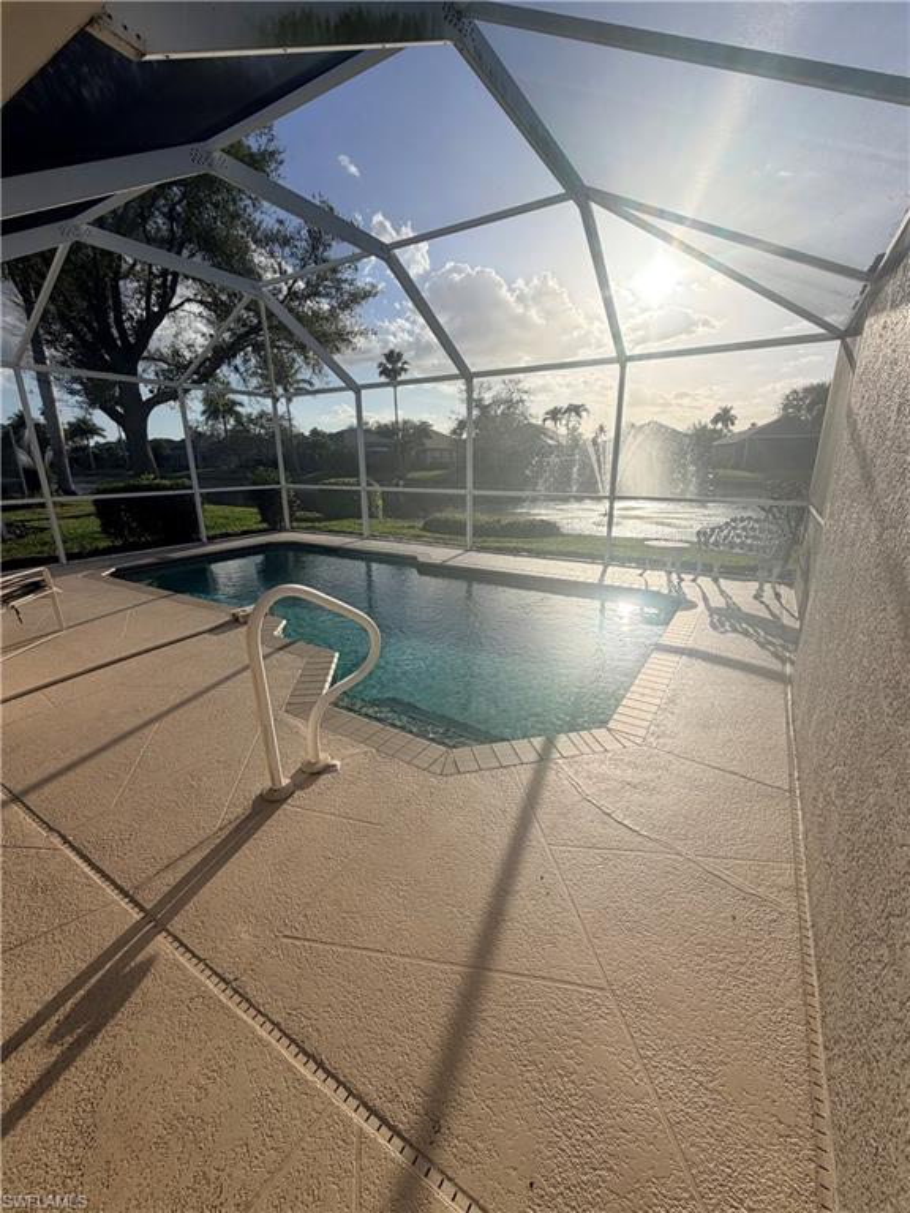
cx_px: 455
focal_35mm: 14
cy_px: 606
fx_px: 491
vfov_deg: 102.1
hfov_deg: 85.7
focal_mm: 2.22
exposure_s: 1/1431
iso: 25
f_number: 2.2
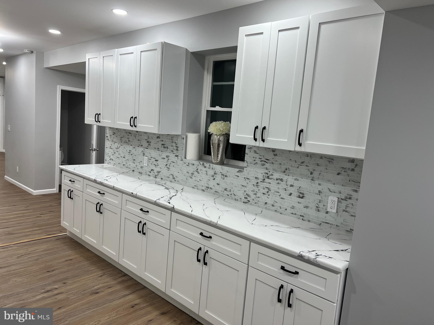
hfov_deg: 67.3
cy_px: 162
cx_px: 217
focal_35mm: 26
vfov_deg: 53.1
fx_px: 326
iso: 64
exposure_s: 1/120
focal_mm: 5.7
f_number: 1.5
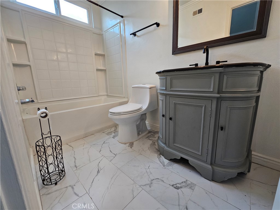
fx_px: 105
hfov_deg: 106.2
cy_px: 105
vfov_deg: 89.9
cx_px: 140
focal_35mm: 13
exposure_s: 1/60
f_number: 2.2
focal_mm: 2.2
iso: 125
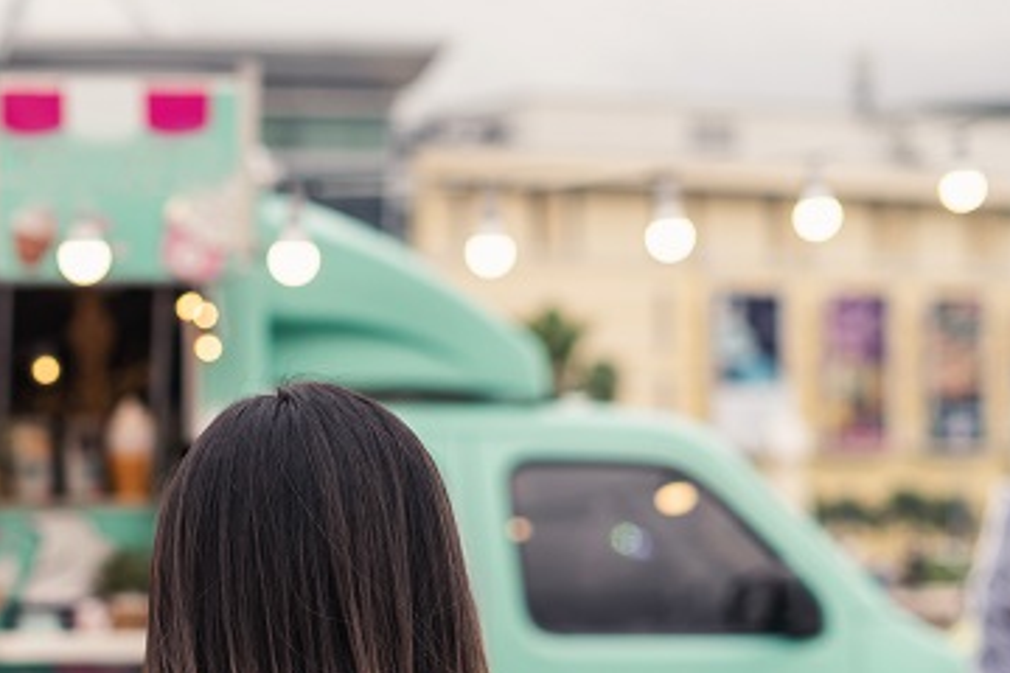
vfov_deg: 12.1
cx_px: 126
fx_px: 3114
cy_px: 742
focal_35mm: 111
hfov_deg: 18.2
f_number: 2.5
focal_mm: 50
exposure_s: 1/400
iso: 200
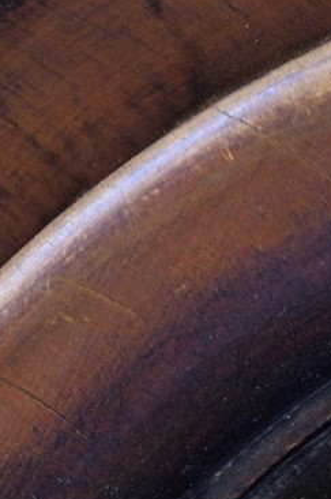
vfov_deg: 4.3
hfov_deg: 2.9
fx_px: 6362
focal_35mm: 460
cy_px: 1438
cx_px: 959
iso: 800
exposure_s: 1/20
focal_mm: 70
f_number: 6.3
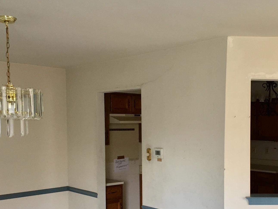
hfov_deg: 40.7
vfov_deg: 31.1
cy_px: 148
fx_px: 369
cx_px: 186
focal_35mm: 46
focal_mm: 4.15
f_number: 2.2
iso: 80
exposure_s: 1/30
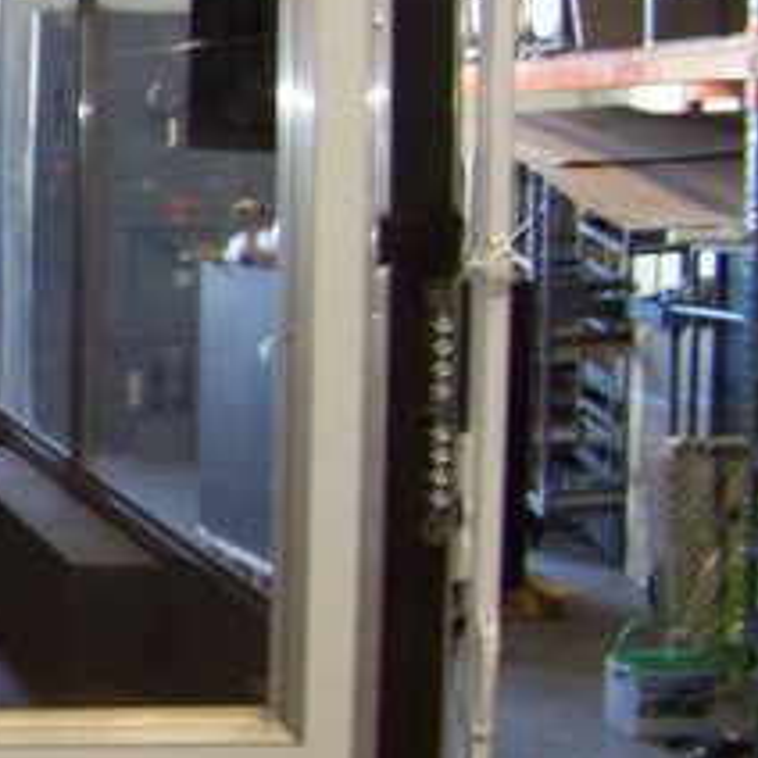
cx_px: -436
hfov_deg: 15.1
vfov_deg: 16.5
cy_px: 227
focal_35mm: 105
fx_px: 2601
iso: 200
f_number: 2.8
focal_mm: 5.85
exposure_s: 1/30
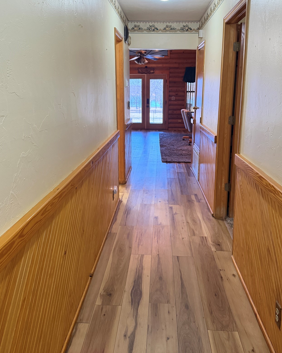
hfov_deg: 50.0
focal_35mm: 29
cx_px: 145
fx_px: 303
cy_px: 150
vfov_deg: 60.2
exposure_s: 1/60
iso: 800
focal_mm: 6.76
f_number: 1.78
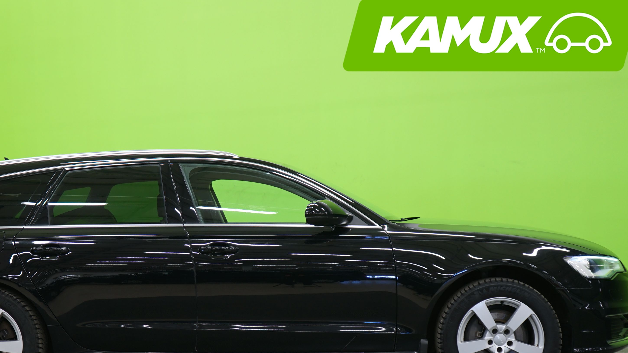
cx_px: 236
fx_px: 899
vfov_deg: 22.1
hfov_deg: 38.3
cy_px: 255
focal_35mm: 54
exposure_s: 1/8
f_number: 4
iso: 400
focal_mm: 38
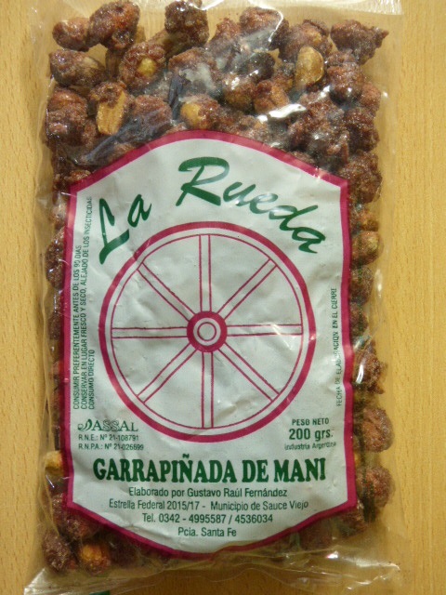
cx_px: 223
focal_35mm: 44
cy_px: 298
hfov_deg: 32.9
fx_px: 756
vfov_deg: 42.9
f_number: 5.6
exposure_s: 1/15
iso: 400
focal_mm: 7.79
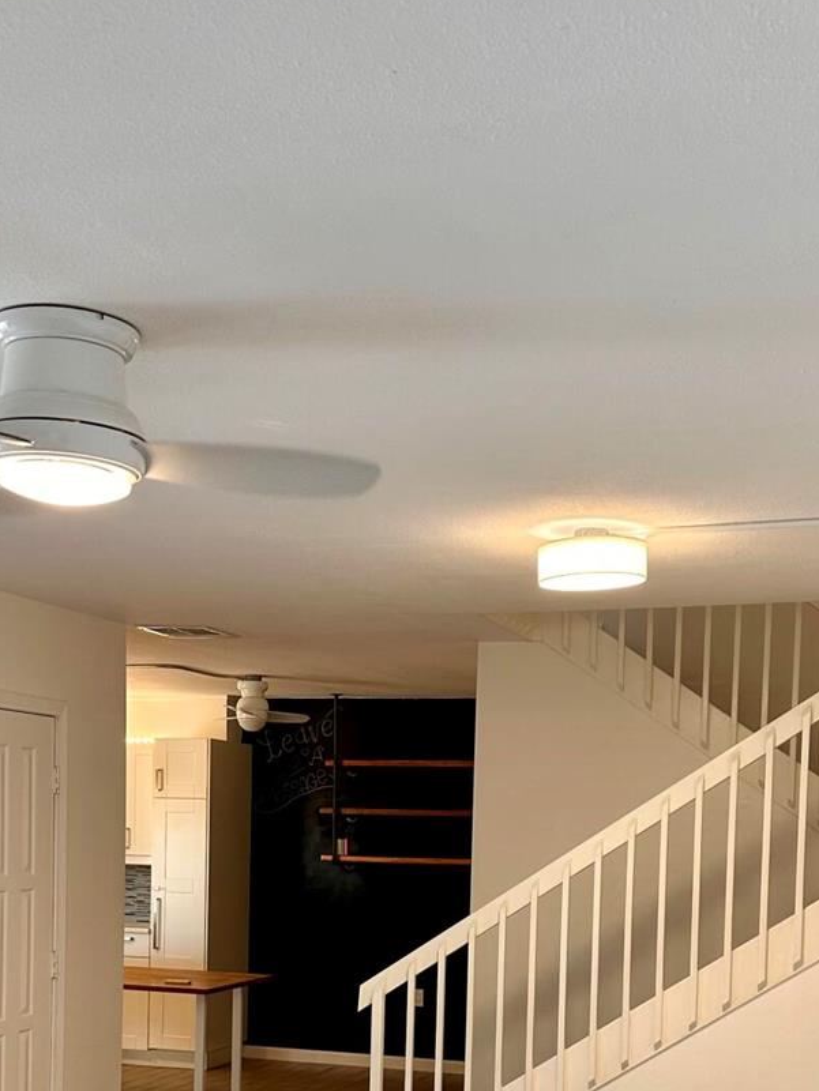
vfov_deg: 39.4
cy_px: 896
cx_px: 431
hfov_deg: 31.5
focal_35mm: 46
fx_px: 1451
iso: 125
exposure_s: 1/60
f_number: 1.78
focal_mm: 6.86
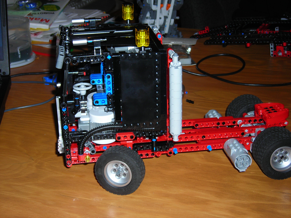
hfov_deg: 29.8
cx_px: 146
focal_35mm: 65
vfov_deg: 22.6
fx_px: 546
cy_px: 109
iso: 50
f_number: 3.9
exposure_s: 1/60.1
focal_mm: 10.8
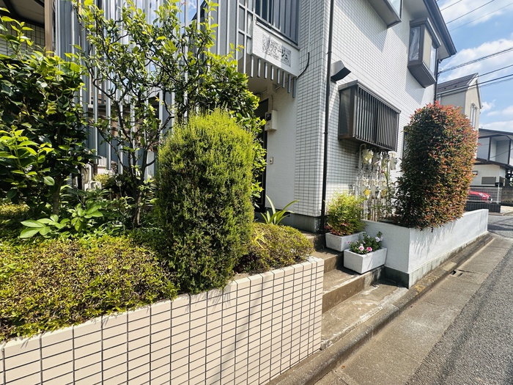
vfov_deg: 85.7
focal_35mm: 14
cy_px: 192
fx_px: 207
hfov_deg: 102.1
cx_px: 256
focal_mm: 2.22
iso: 40
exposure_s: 1/842
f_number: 2.2
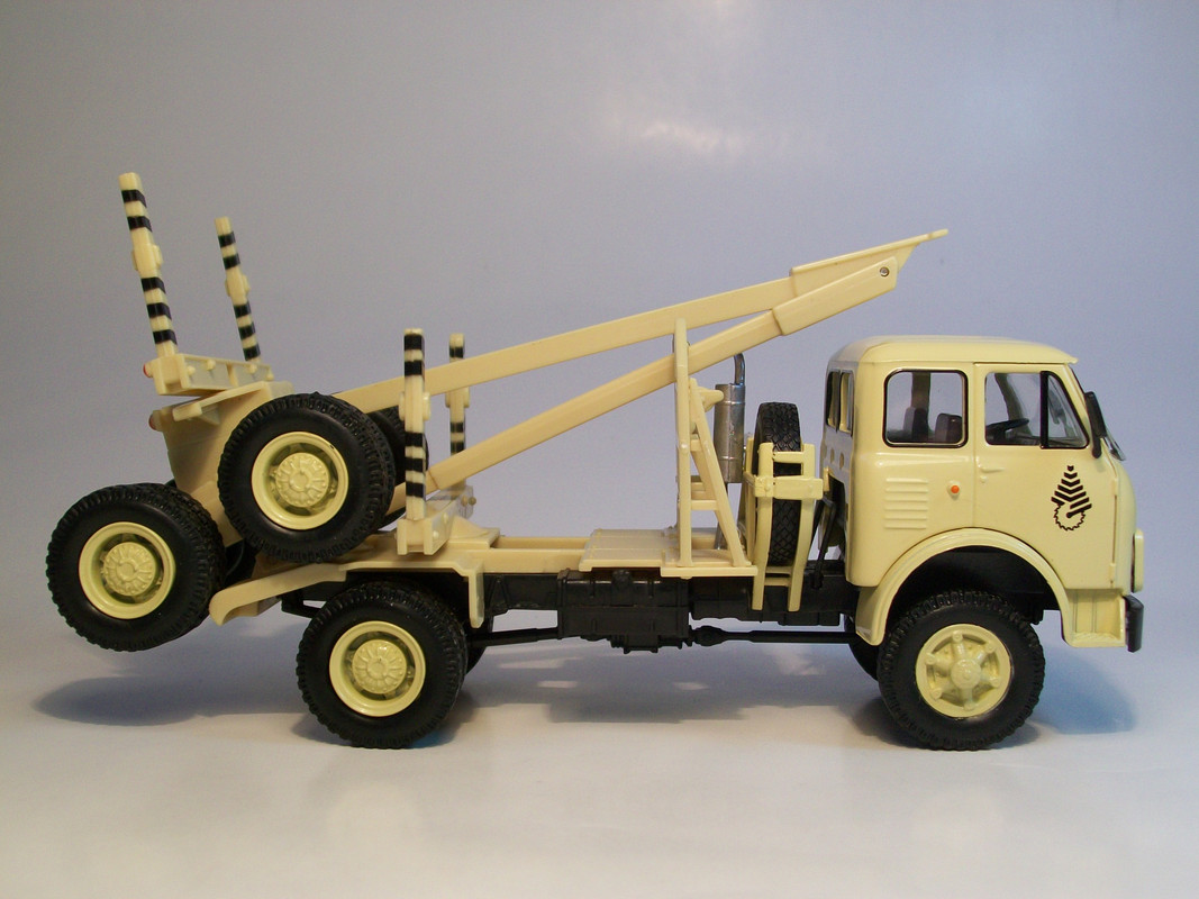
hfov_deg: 42.1
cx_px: 600
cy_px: 450
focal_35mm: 45
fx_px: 1558
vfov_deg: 32.2
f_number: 3
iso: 64
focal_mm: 7.6
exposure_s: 1/80
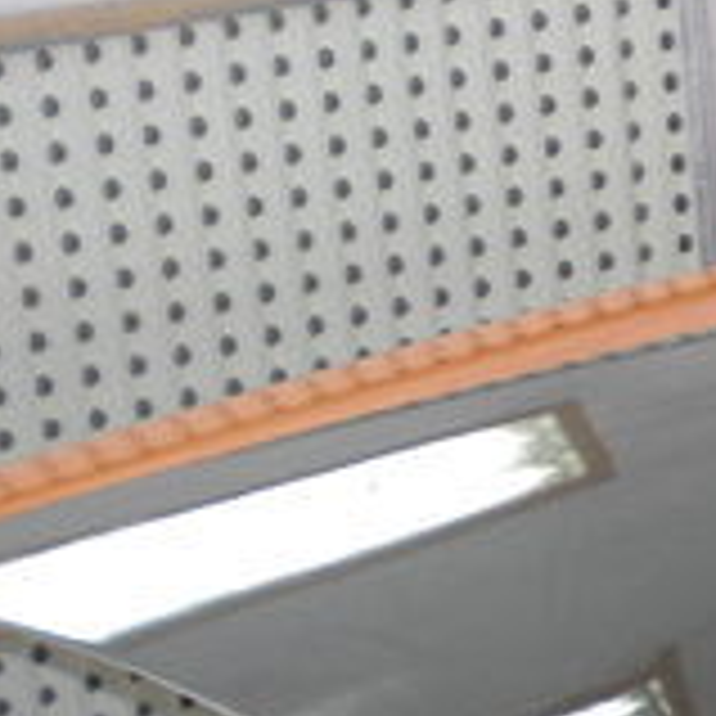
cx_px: 923
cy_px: 657
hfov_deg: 13.2
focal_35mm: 128
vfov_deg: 13.5
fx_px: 2995
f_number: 3.1
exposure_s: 1/125
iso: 200
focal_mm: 6.3
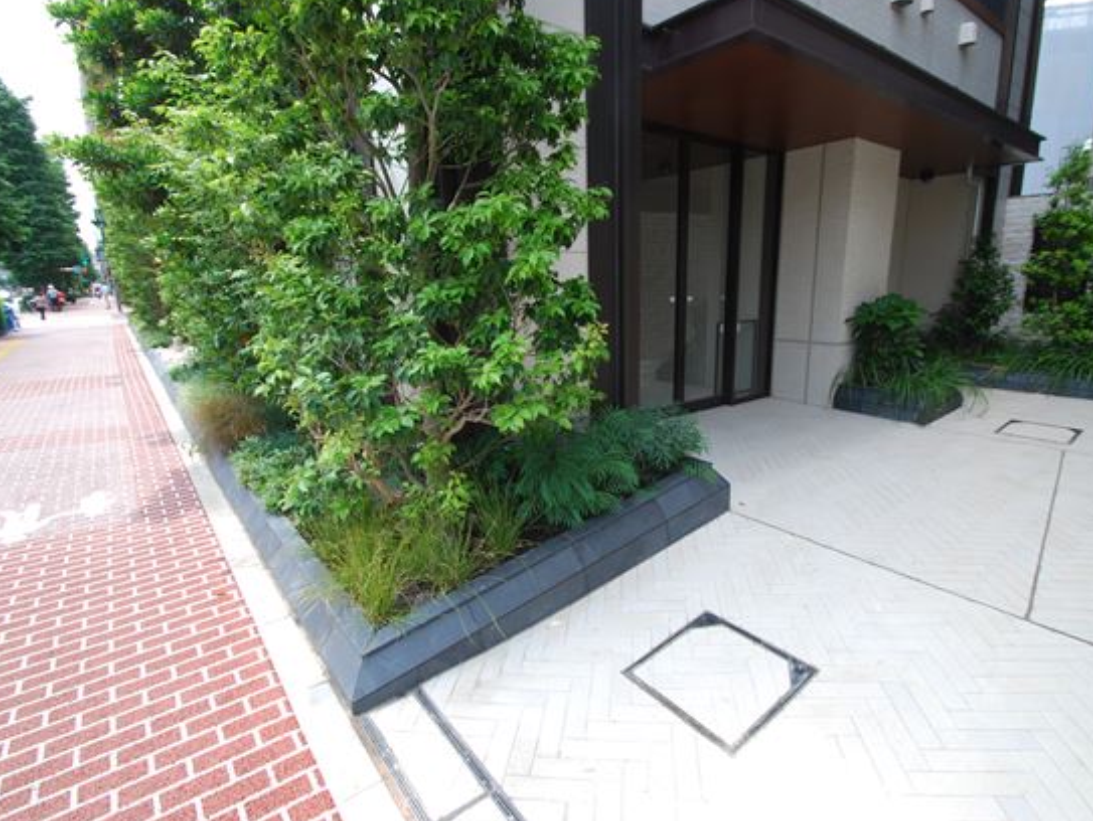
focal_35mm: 17
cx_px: 588
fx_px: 537
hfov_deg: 90.8
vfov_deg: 74.8
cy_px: 400
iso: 200
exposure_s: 1/125
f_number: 5.6
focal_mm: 10
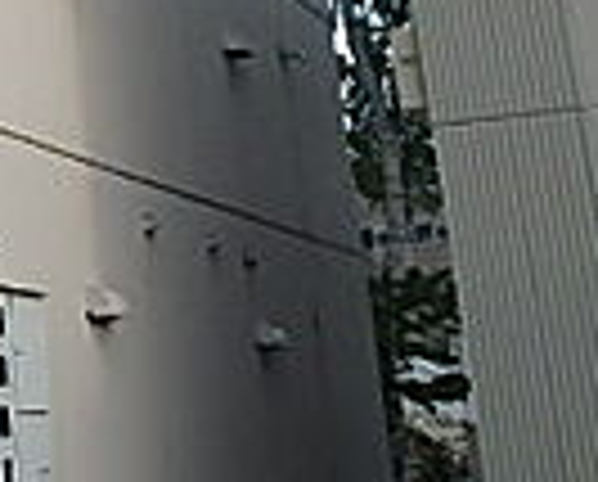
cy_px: 43
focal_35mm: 78
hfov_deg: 19.0
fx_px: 1384
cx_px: -463
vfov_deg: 19.3
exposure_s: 1/400
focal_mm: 3.7
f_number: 3.5
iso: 125
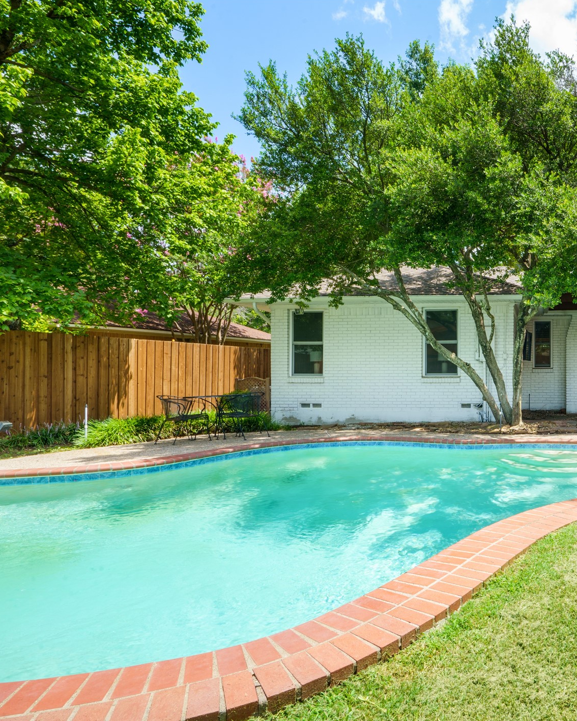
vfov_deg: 72.6
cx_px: 508
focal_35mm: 23
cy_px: 365
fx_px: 491
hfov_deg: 54.0
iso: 250
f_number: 20
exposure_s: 1/15
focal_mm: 16
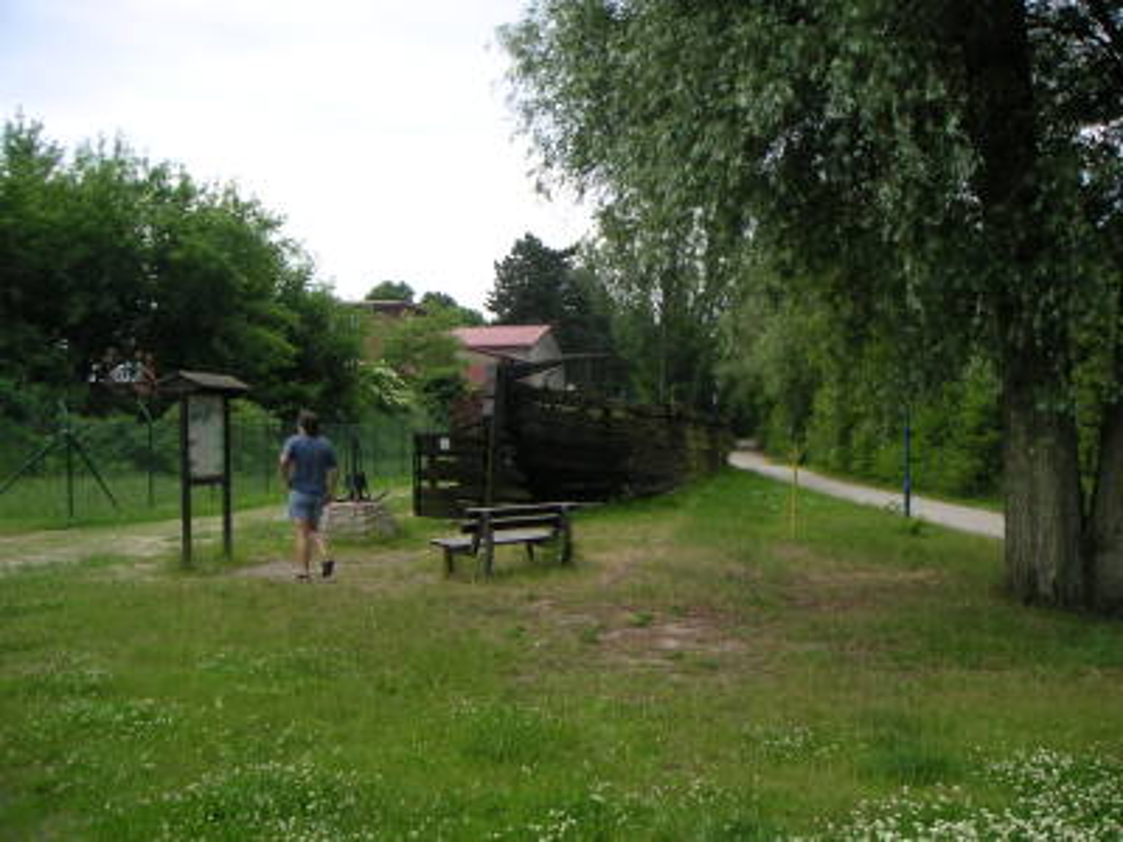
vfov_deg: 37.7
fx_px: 1233
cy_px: 421
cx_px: 562
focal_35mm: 38
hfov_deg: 49.0
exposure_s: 1/350
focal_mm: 6
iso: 50
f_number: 2.8
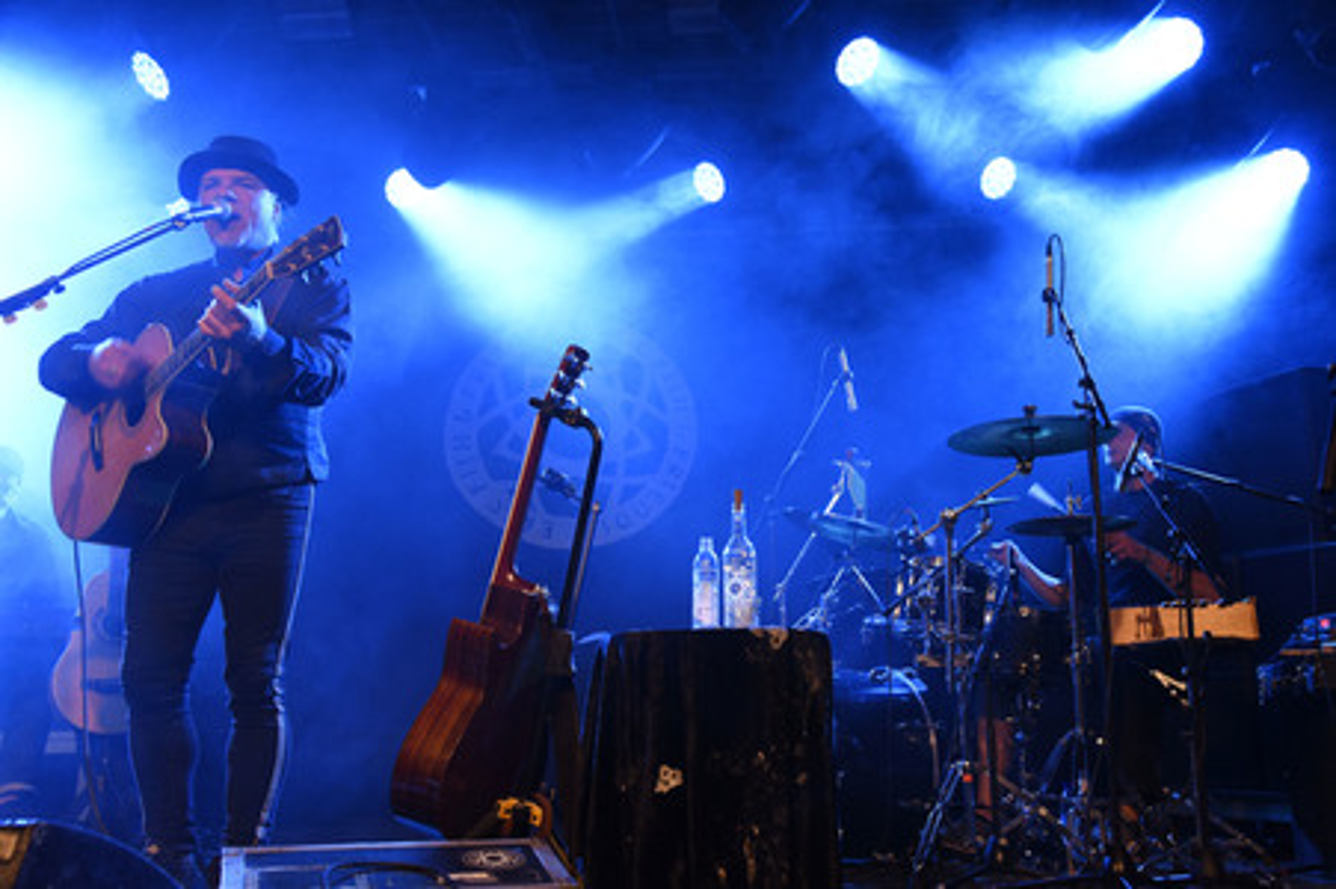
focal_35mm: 35
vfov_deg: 37.8
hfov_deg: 54.5
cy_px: 444
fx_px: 1298
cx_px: 668
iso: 1600
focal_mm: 35
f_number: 6.3
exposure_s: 1/60
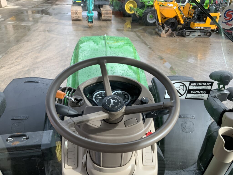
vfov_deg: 48.2
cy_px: 88
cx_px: 116
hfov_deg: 61.7
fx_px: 195
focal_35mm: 29
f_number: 1.8
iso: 16
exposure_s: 1/272
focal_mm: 3
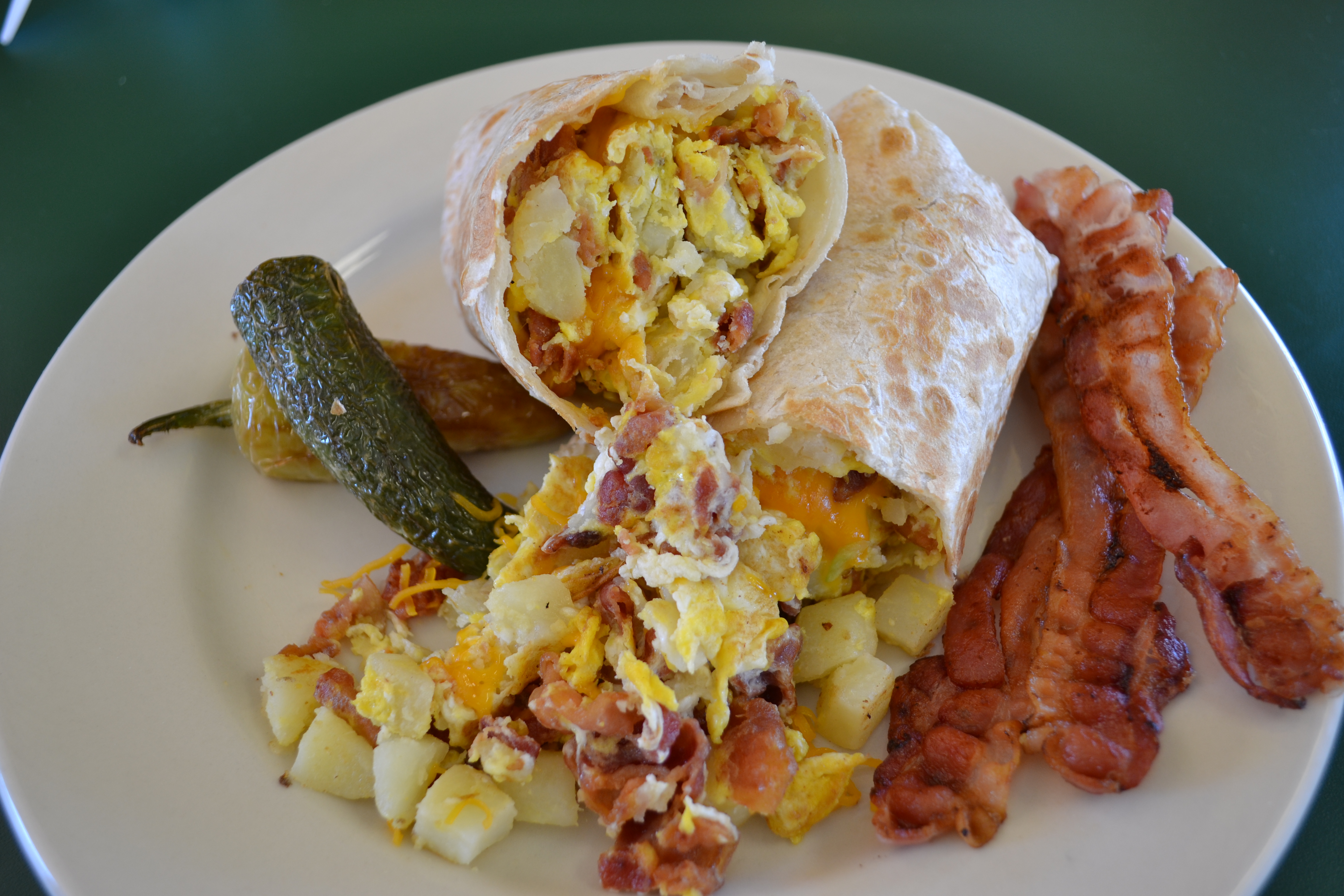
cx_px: 672
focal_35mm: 30
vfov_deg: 43.6
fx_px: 1120
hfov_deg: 61.9
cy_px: 448
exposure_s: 1/50
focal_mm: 20
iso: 200
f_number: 3.8
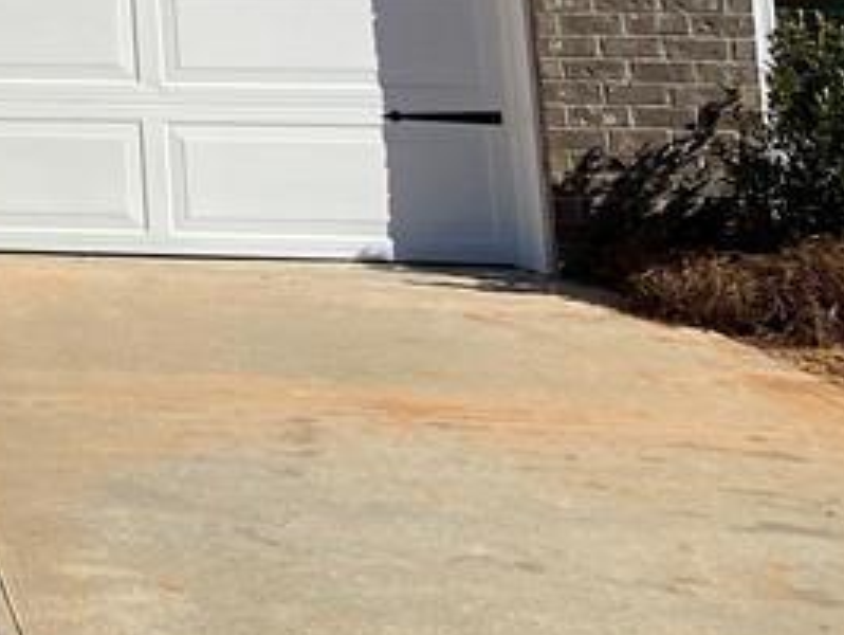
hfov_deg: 16.0
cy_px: -492
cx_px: -755
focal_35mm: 100
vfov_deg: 13.4
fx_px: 2440
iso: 32
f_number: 1.8
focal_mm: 4.25
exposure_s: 1/5495
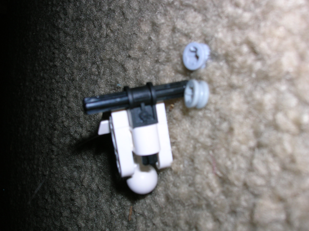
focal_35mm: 46
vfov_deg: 31.5
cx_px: 154
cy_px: 116
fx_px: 410
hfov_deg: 41.3
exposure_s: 1/60.1
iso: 50
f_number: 5.4
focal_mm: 7.7
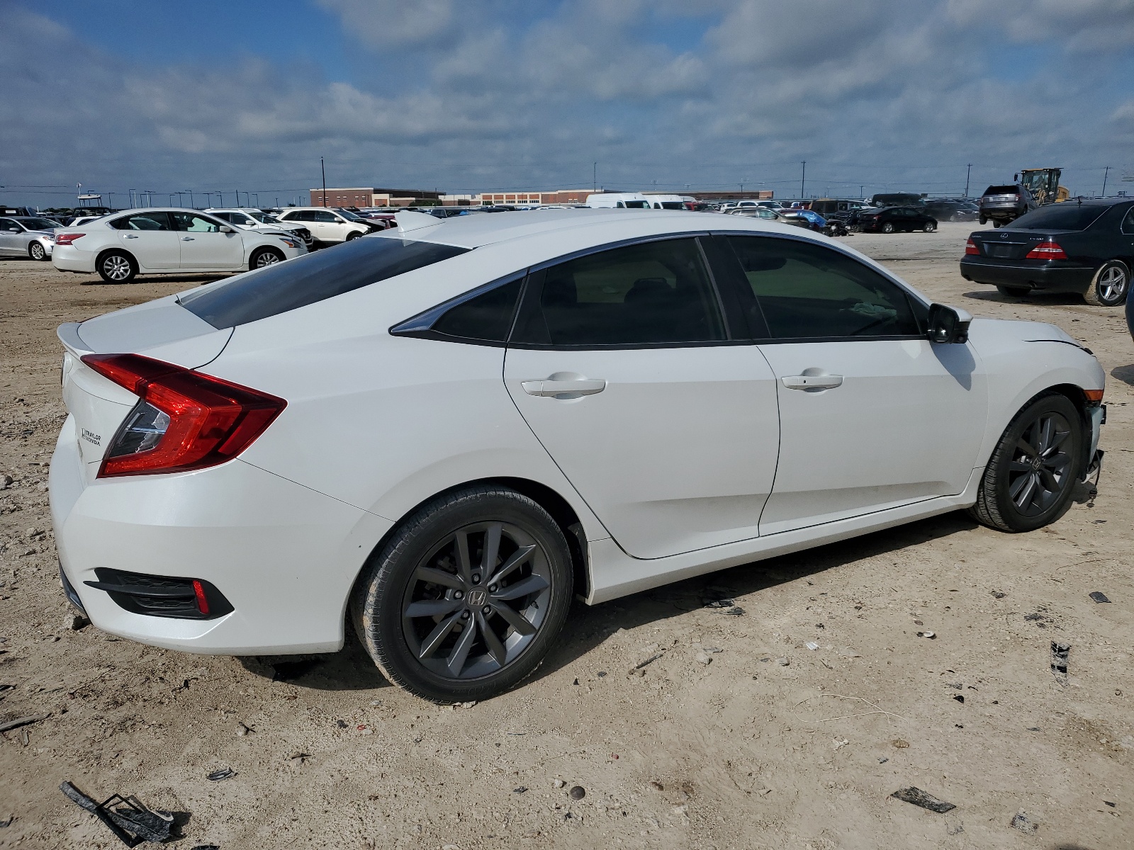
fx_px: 852
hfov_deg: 67.3
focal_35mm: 26
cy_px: 425
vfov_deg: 53.1
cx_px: 567
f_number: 1.5
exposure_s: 1/10000
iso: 51
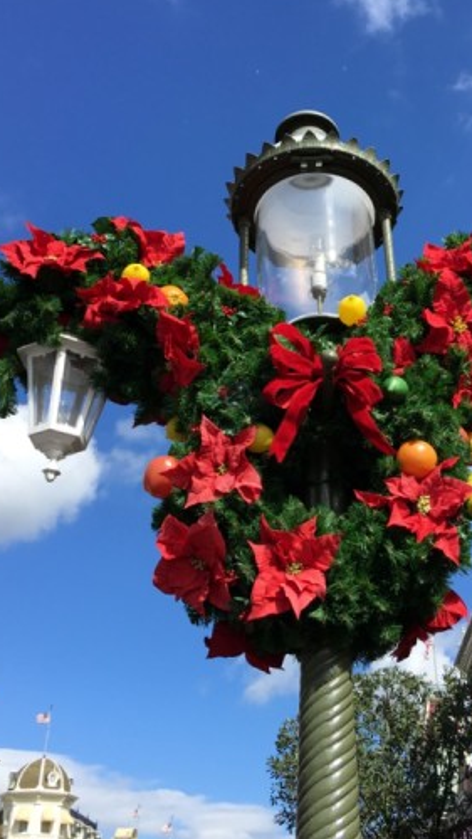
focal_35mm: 38
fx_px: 845
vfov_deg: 52.8
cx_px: 328
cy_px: 402
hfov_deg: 30.9
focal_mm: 4.15
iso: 25
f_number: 2.2
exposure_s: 1/1241
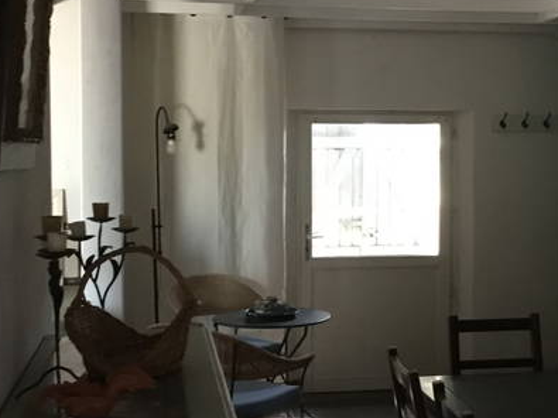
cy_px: 193
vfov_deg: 23.6
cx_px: 356
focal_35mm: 62
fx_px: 999
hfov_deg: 31.0
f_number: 2.4
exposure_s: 1/17
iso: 400
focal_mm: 3.3
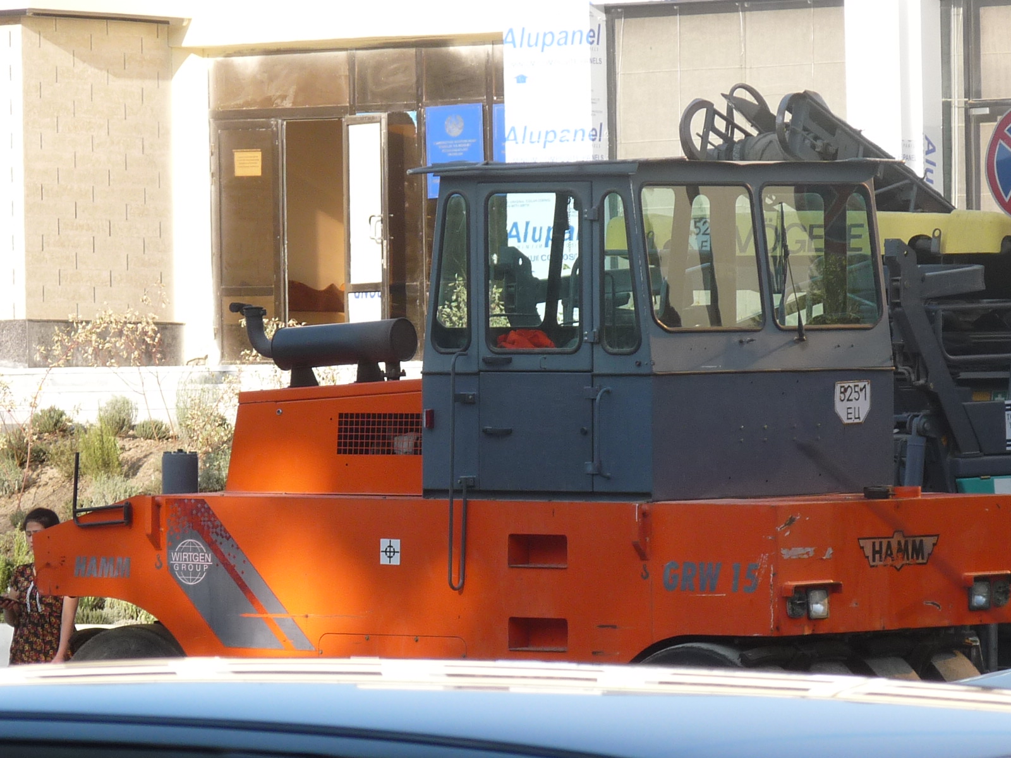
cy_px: 379
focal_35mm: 340
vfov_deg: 4.4
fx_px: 9930
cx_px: 506
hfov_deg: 5.8
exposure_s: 1/320
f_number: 3.7
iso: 100
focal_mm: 34.2
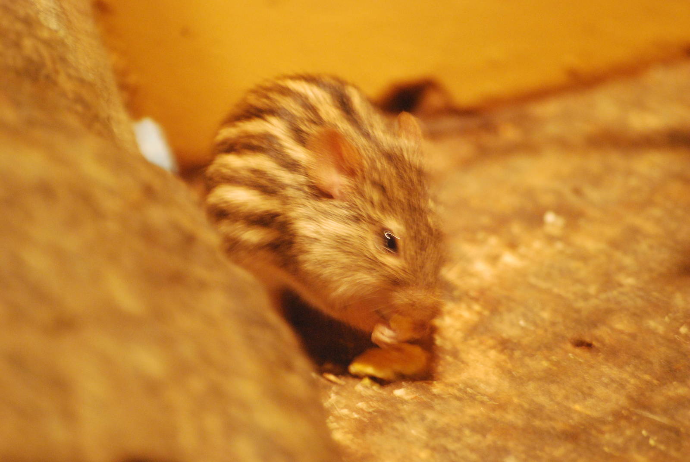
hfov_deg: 4.6
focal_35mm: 450
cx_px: 345
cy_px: 231
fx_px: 8635
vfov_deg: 3.1
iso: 1600
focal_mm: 300
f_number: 5.6
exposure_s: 1/10
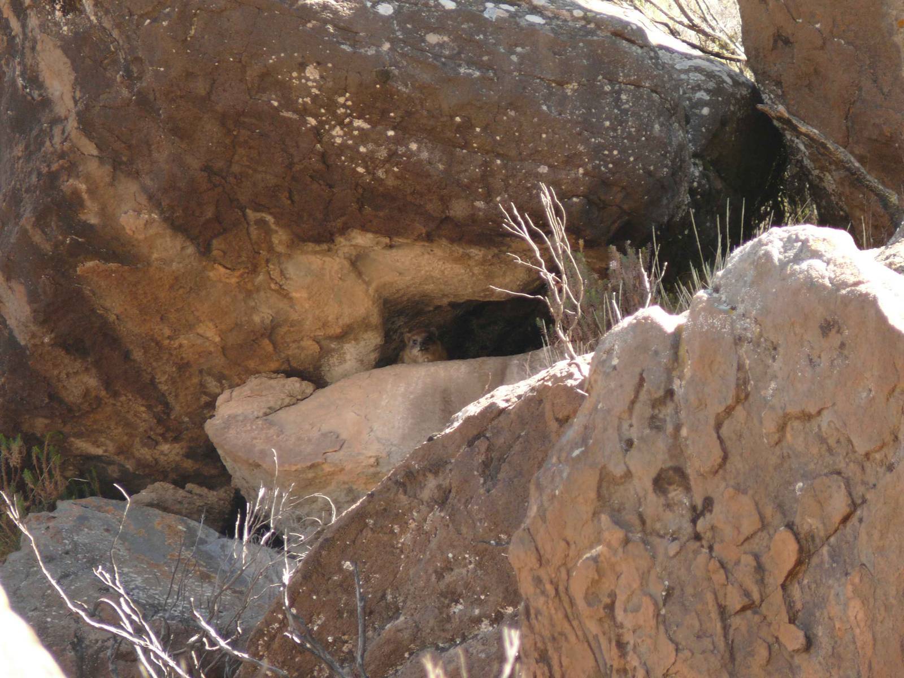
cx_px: 452
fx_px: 12248
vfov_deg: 3.2
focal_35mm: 469
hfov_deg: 4.2
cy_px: 339
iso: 100
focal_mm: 88.8
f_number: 3.7
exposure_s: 1/80
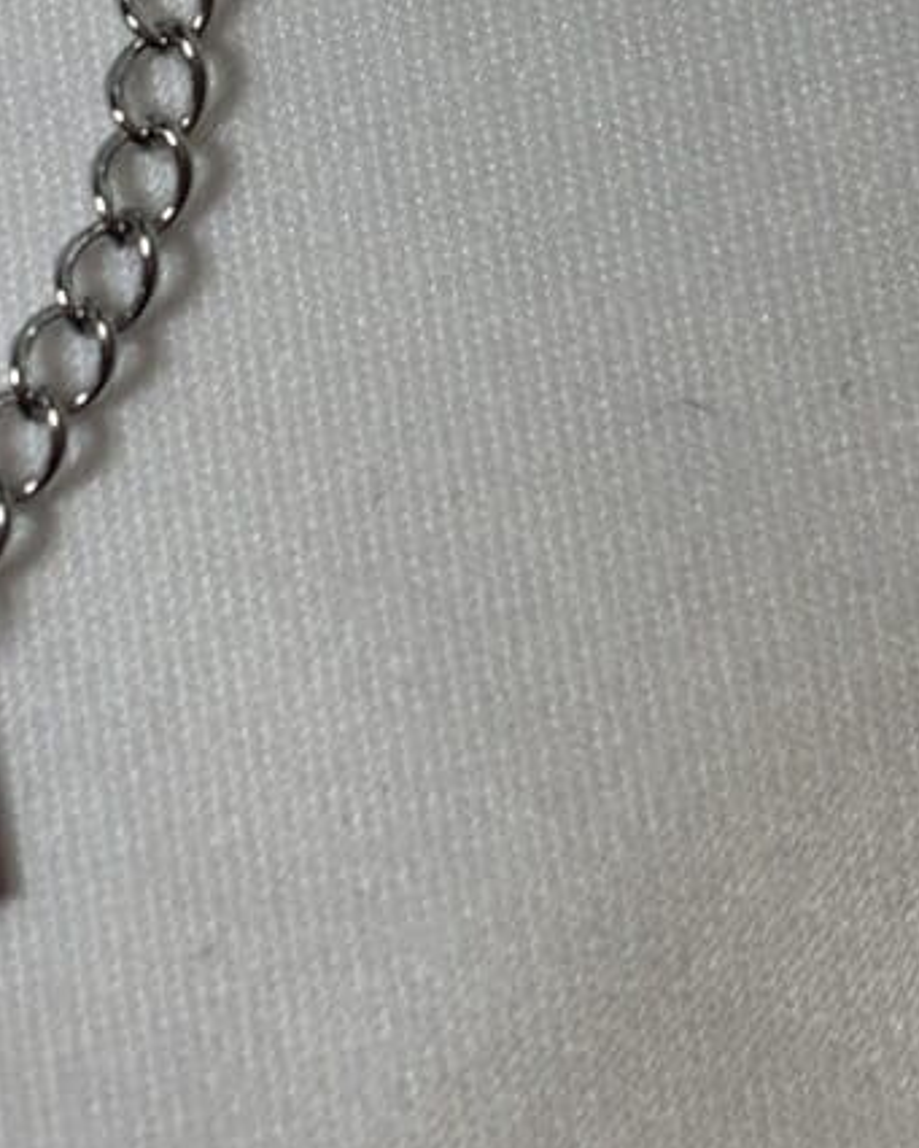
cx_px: 102
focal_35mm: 122
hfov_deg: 12.6
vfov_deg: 15.6
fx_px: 4146
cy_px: 189
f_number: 1.6
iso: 32
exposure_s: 1/275
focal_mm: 5.96
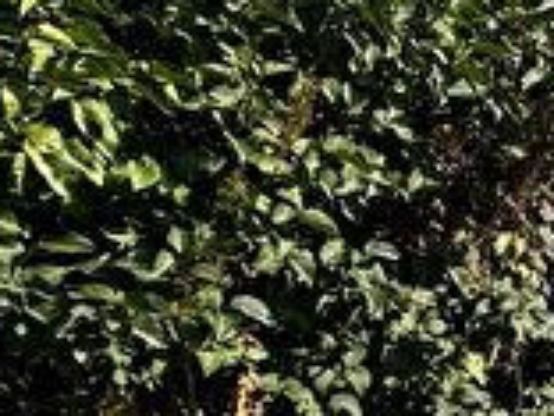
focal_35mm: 63
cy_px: 325
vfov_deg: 23.0
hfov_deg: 17.5
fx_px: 1008
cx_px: 1190
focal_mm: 2.22
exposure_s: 1/567
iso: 40
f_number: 2.2
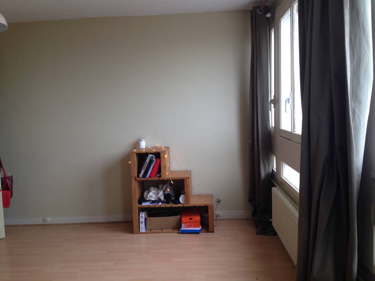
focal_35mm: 35
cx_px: 188
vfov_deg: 40.7
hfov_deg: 52.6
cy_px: 140
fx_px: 379
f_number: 2.4
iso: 50
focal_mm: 4.28
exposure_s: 1/30
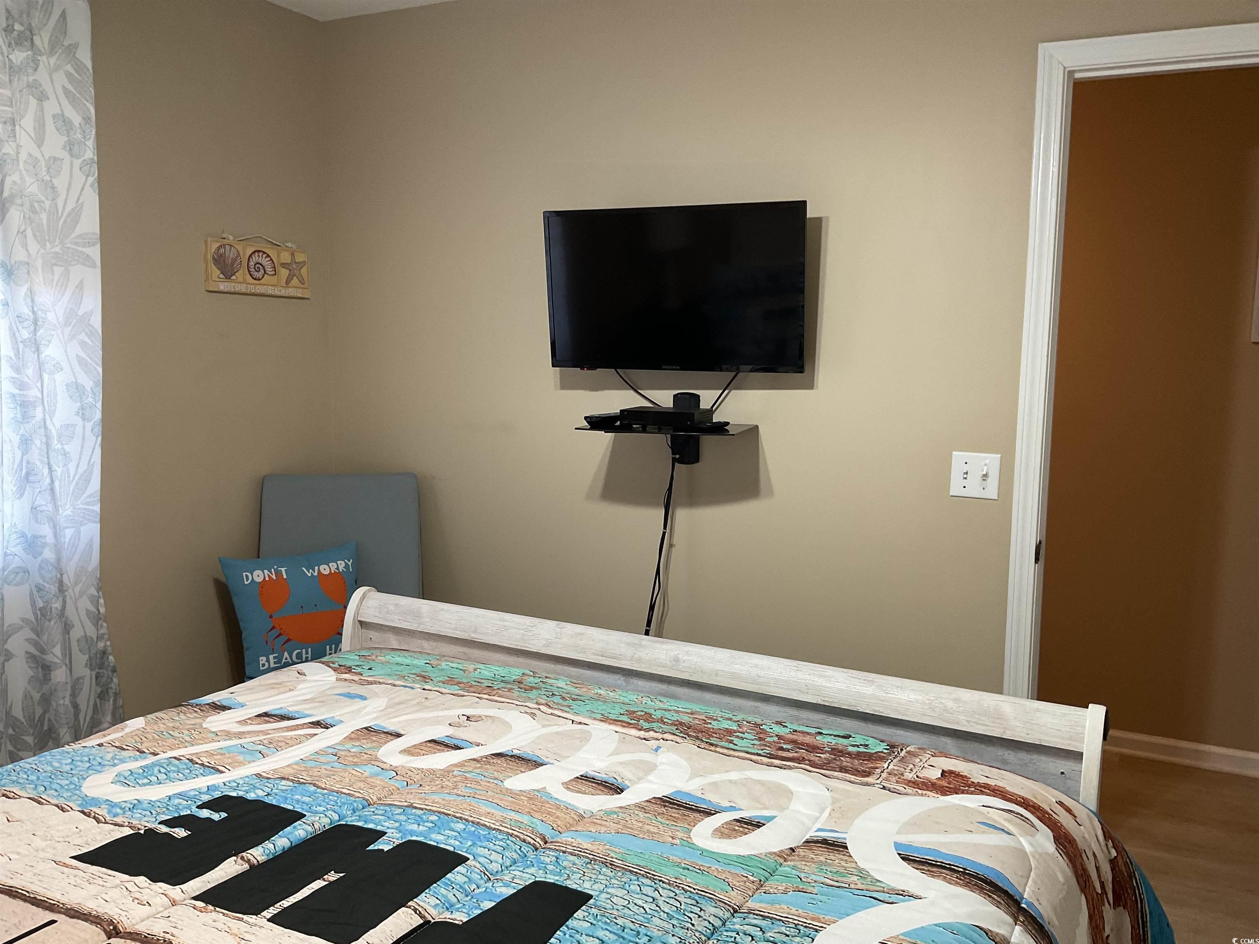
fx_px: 1055
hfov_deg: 61.7
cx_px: 630
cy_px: 472
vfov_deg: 48.2
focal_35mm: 29
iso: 64
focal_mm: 3
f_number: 1.8
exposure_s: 1/60
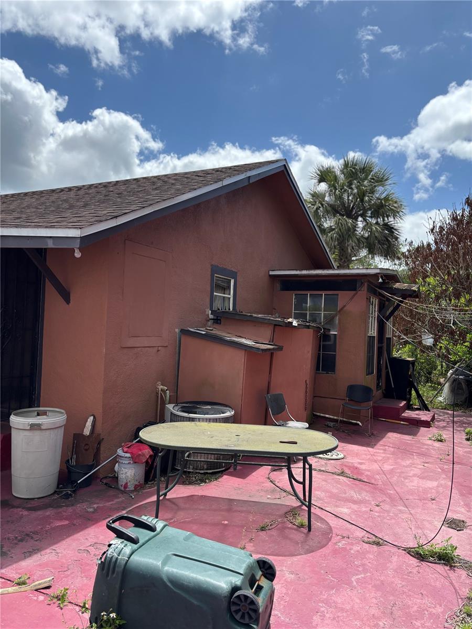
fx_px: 473
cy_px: 314
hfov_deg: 53.1
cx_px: 236
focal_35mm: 26
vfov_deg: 67.3
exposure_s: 1/2778
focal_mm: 5.96
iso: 50
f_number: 1.6
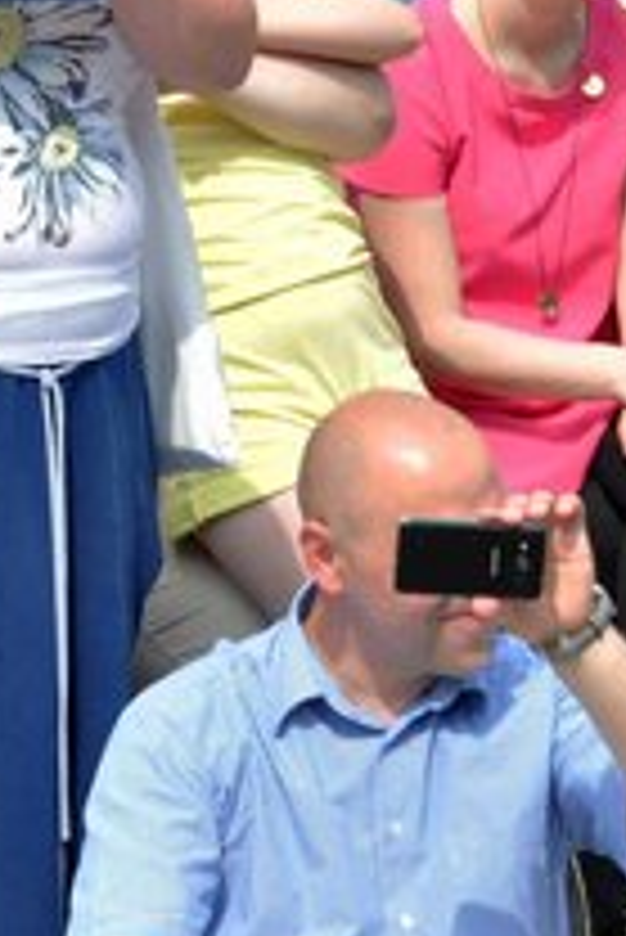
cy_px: 158
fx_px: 9764
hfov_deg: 3.6
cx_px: 1108
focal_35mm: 375
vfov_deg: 5.5
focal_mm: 80
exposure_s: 1/250
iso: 500
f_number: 14
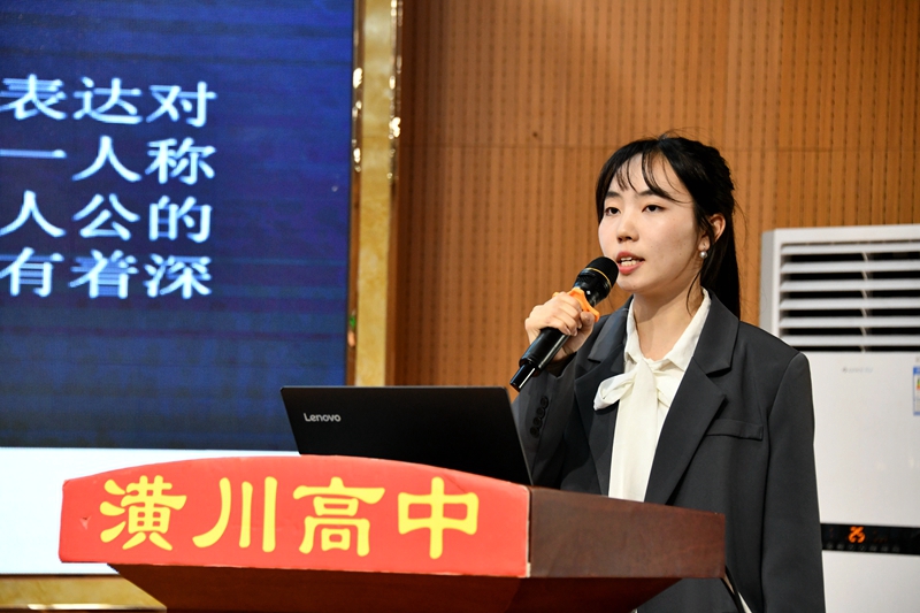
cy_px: 306
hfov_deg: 16.8
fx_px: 3117
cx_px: 460
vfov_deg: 11.2
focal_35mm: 122
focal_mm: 122
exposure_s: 1/125
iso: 3200
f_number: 5.6
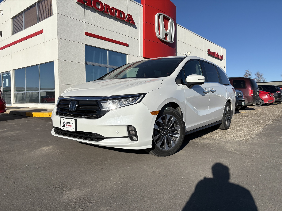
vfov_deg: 53.1
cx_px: 141
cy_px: 106
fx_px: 212
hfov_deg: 67.3
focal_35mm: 26
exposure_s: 1/8850
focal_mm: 5.96
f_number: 1.6
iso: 50
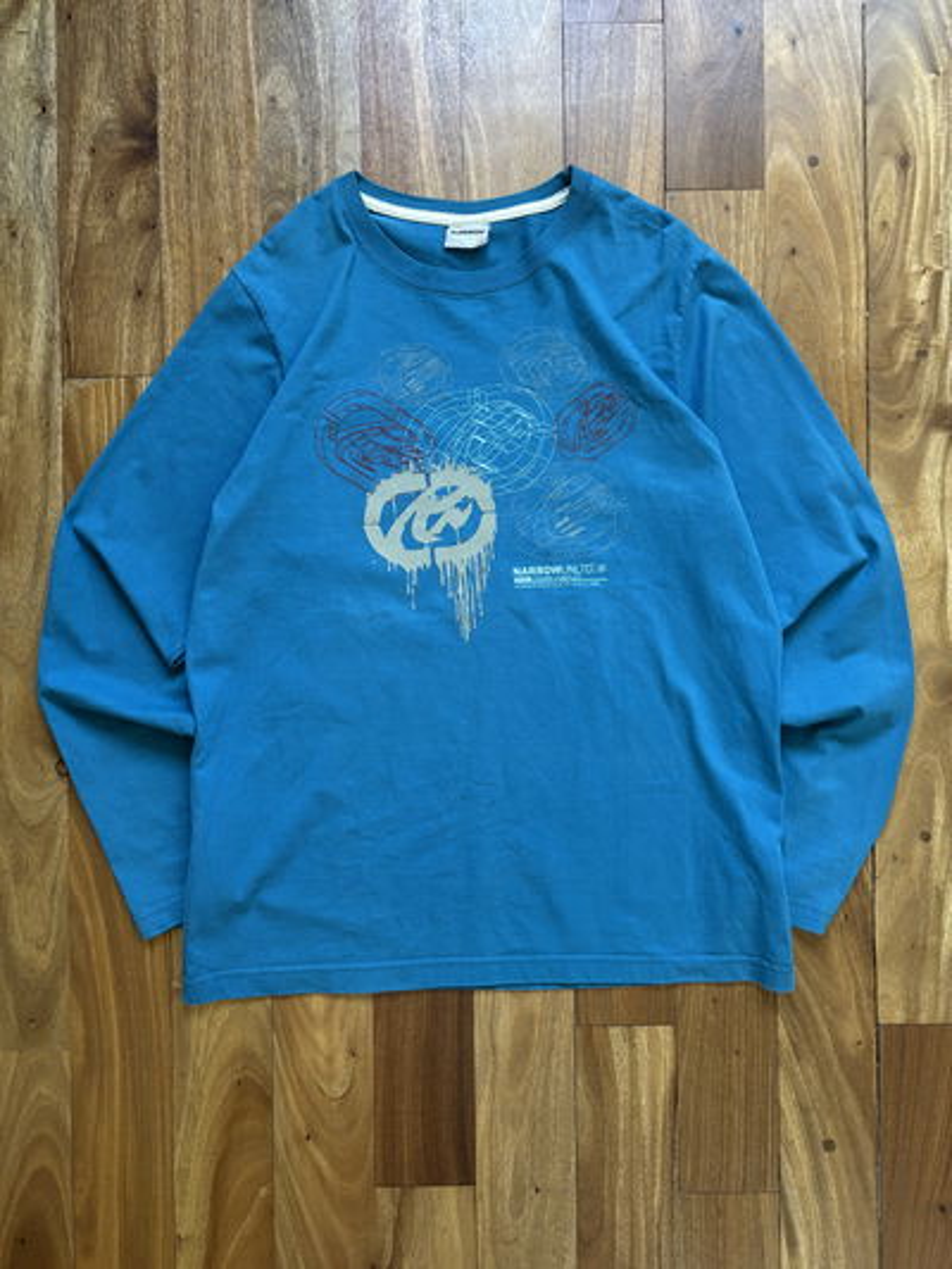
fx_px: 953
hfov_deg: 53.1
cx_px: 476
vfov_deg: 67.3
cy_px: 634
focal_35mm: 26
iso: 200
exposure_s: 1/60
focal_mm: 5.96
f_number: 1.6
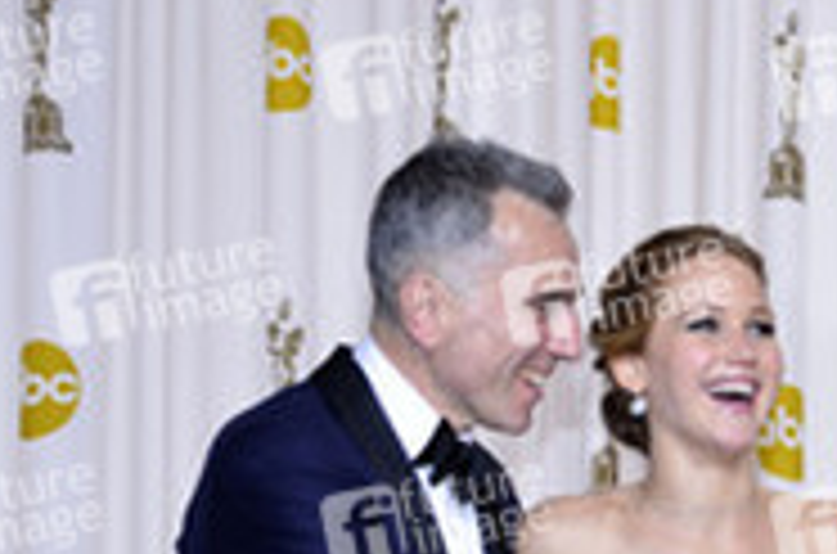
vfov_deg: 7.7
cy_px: 631
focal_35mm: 175
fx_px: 4058
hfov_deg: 11.6
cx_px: 950
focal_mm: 48
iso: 500
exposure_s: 1/250
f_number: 6.3
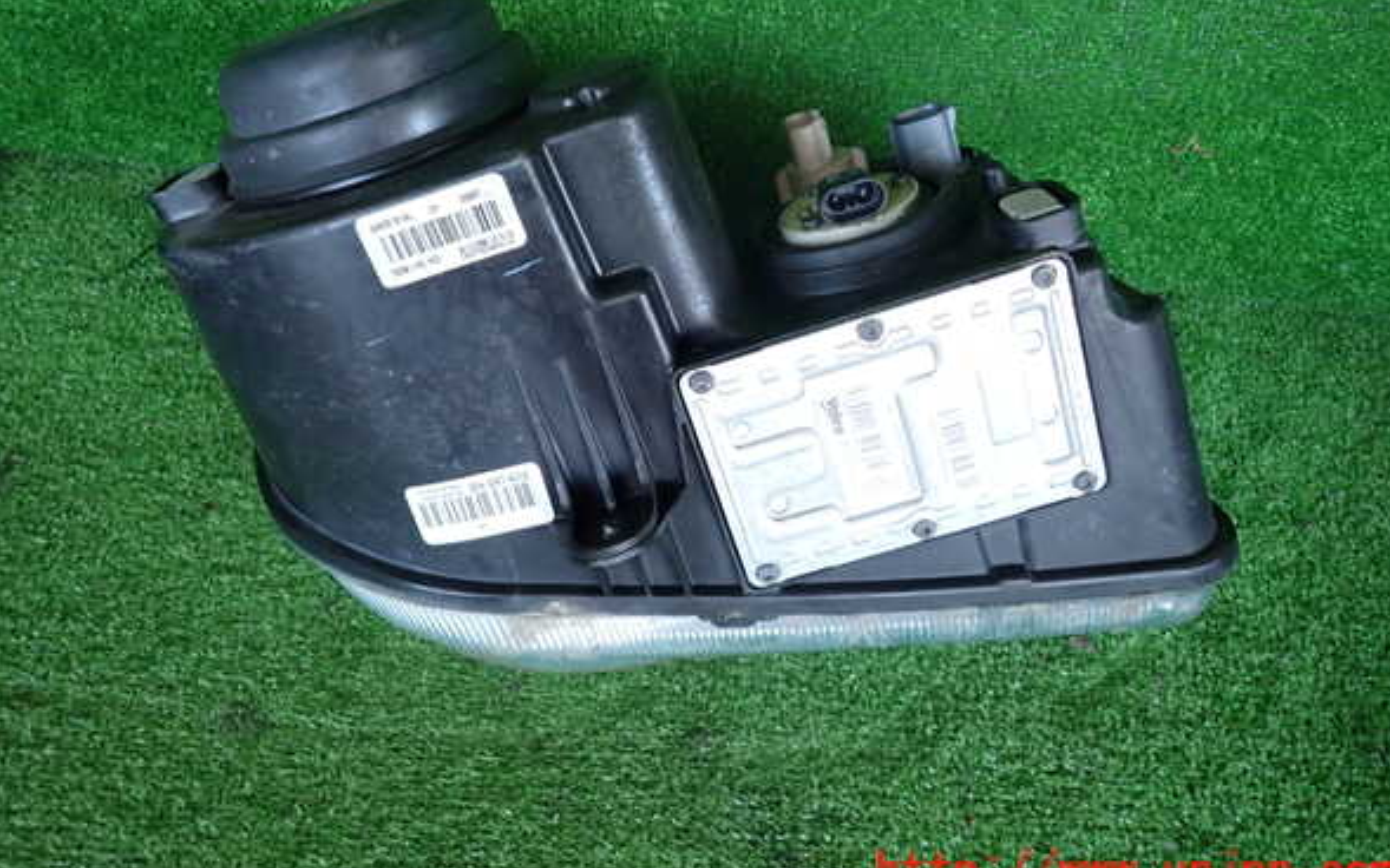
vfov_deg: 45.9
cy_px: 373
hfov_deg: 68.4
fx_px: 1023
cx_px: 701
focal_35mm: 27
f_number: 2
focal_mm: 4.5
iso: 200
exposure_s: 1/50
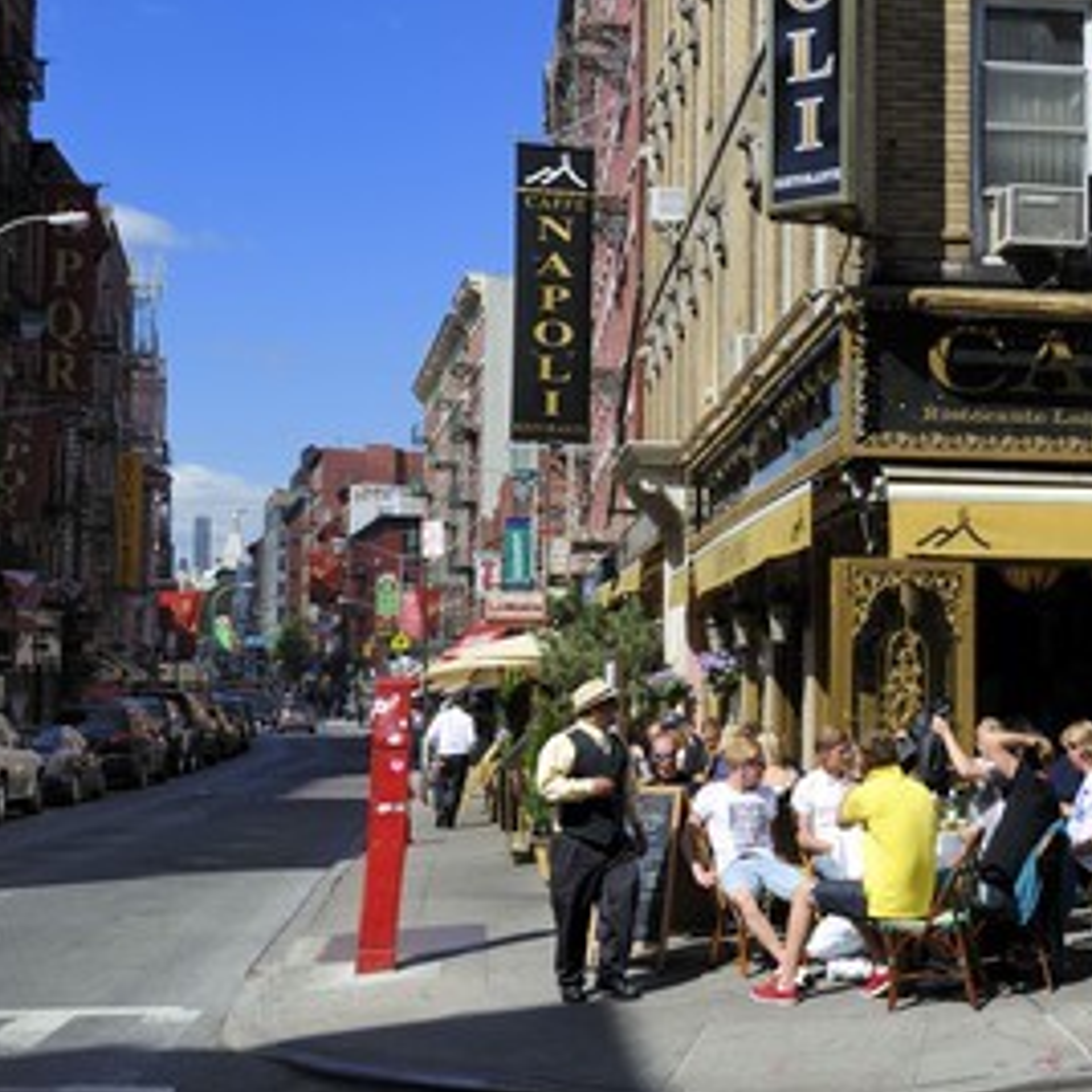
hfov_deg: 28.1
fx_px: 2141
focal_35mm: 60
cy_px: 534
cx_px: 839
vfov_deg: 28.6
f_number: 13
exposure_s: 1/200
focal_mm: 45
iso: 200
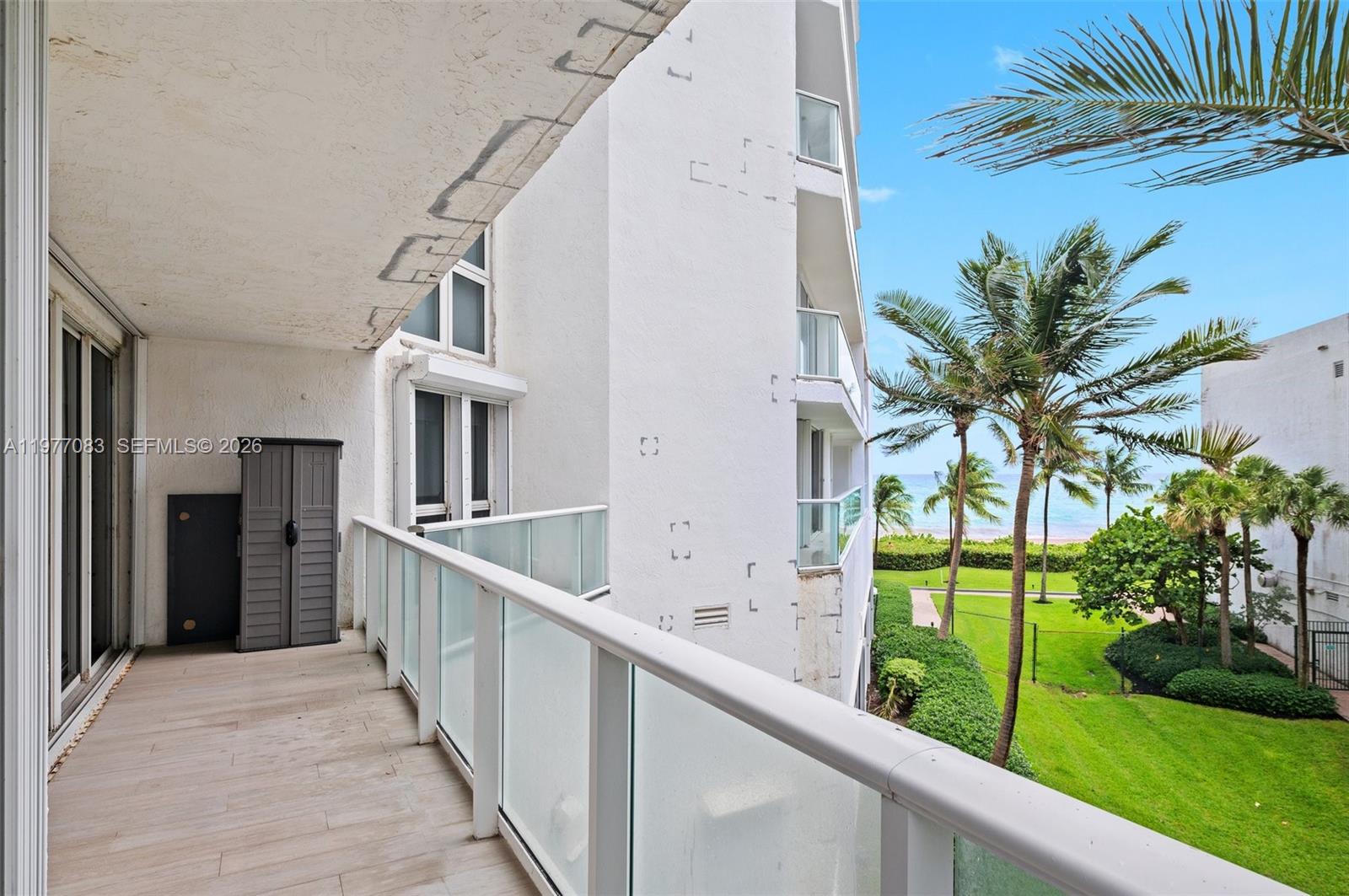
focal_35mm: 19
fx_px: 711
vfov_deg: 64.4
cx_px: 674
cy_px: 448
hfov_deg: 87.0
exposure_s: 1/200
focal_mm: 19
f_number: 8
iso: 200
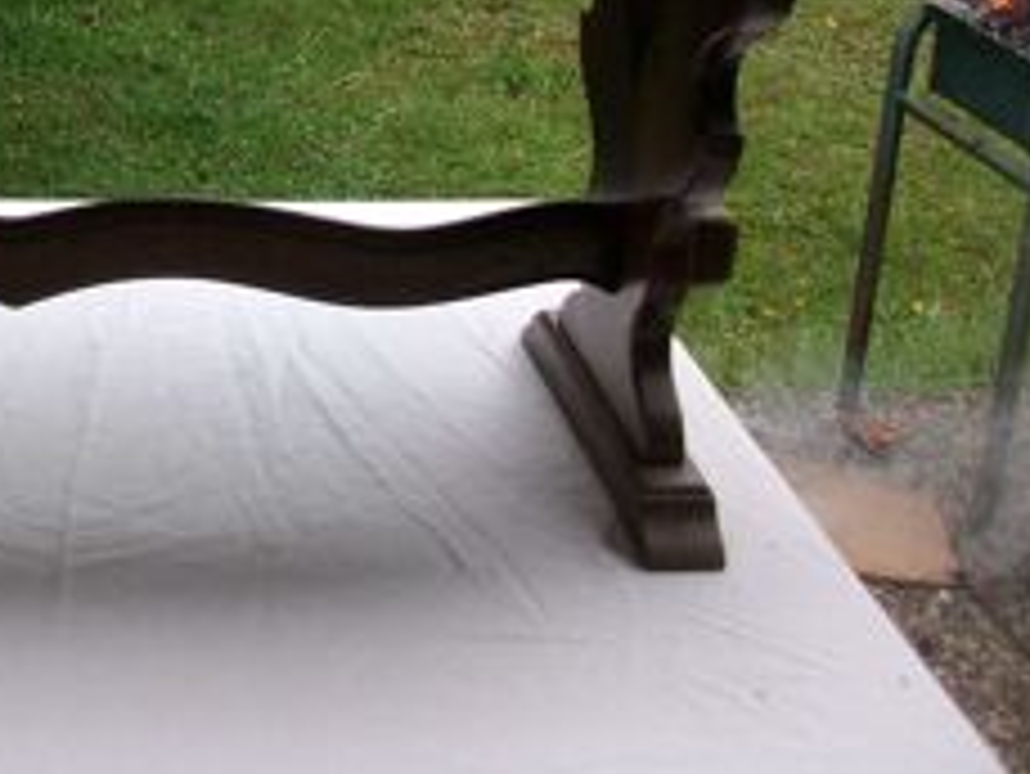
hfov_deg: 27.3
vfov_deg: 21.1
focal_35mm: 67
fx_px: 1995
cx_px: 4
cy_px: -27
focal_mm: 5.7
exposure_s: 1/105
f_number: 2.9
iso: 80
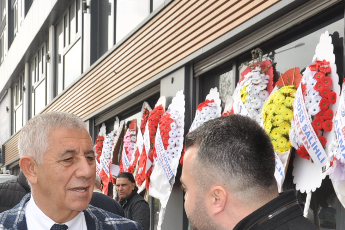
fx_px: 787
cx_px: 159
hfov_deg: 24.7
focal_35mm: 82
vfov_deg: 16.3
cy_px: 221
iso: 200
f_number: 6.3
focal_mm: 25
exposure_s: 1/200
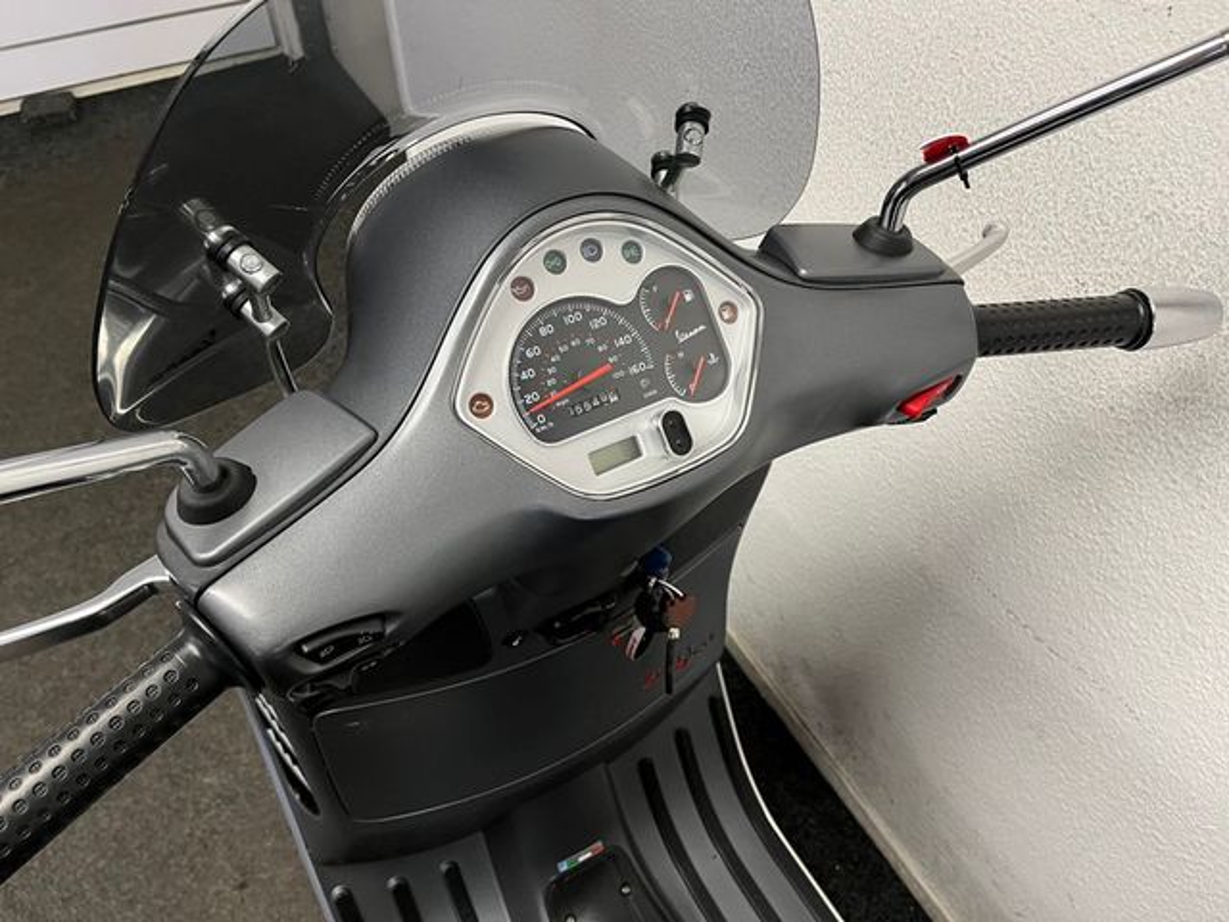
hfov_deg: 67.3
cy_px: 461
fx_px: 923
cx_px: 614
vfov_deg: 53.1
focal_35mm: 26
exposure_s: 1/50
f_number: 1.6
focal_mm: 5.1
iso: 125
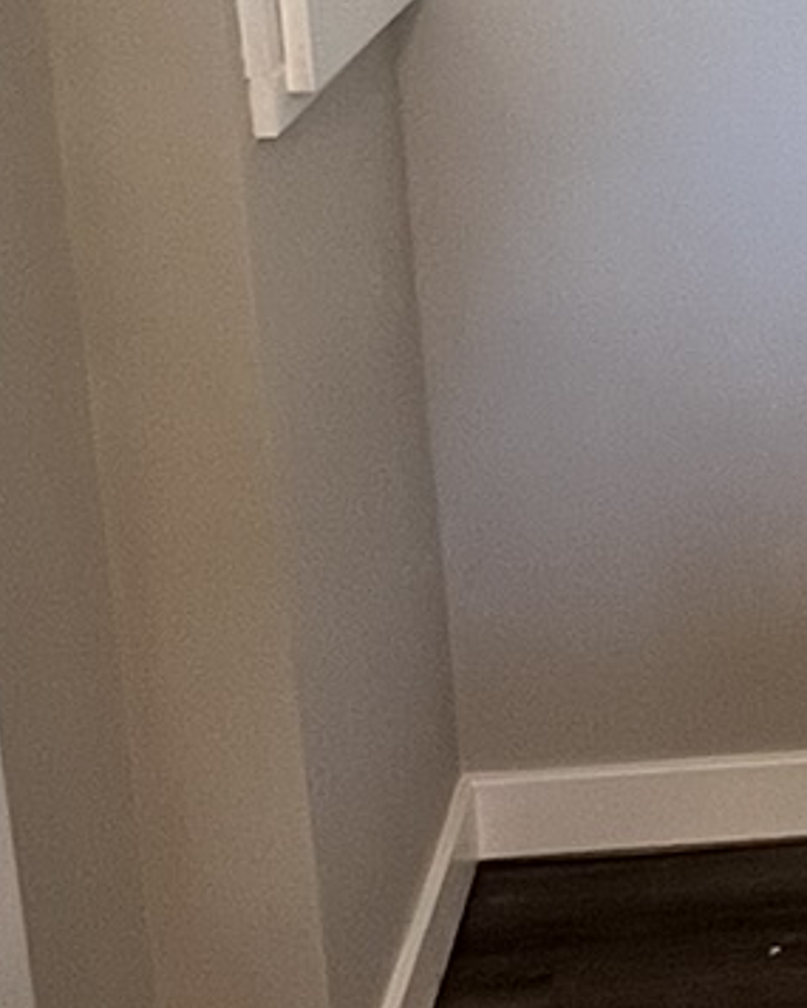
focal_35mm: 73
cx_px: 1184
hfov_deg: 18.7
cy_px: 0
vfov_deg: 24.8
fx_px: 2178
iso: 200
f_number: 1.8
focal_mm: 1.57
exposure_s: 1/120
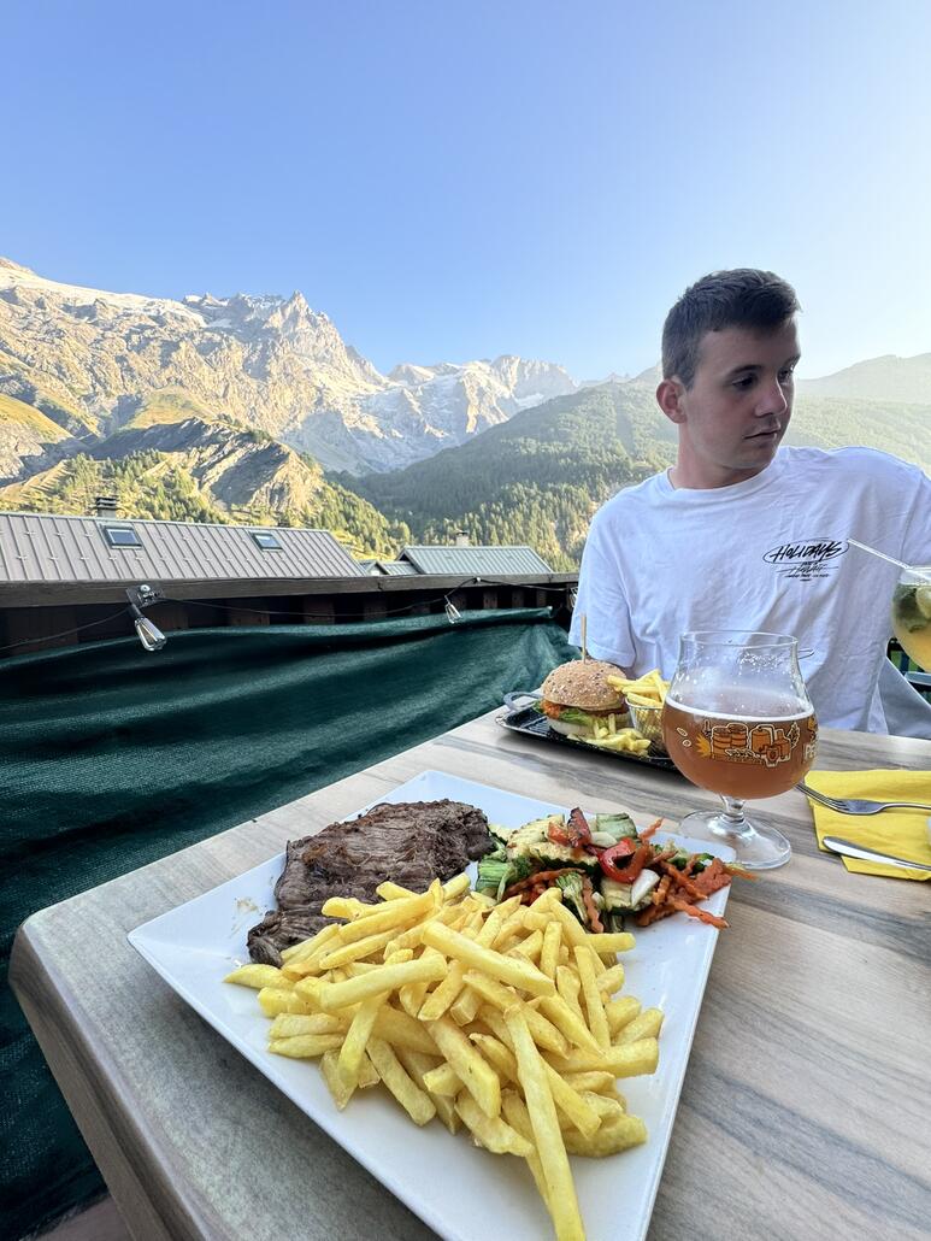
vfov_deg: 102.0
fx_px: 502
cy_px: 620
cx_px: 466
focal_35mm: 14
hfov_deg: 85.7
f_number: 2.2
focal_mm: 2.22
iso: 40
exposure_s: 1/220
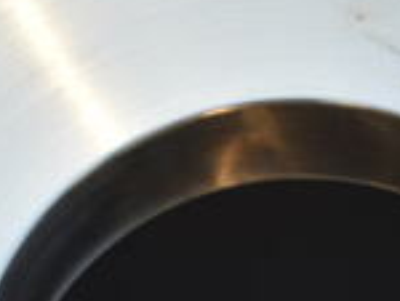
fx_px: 1562
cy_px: 503
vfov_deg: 10.5
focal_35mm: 135
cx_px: 416
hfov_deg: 14.3
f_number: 3.8
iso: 140
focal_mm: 23
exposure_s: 1/125
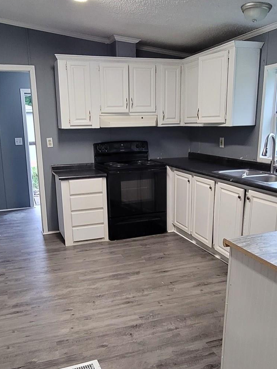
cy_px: 213
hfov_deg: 46.8
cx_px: 131
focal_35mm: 30
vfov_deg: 59.7
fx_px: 320
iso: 400
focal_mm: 2.2
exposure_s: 1/60
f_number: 2.2
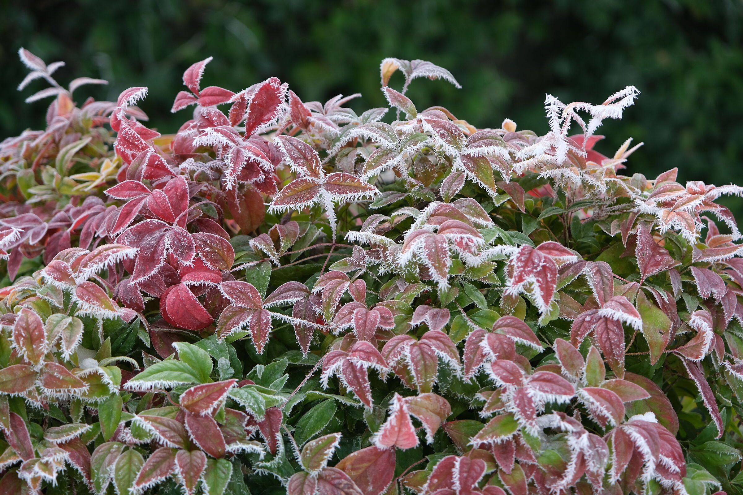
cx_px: 372
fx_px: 2476
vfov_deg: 11.4
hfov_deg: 17.1
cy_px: 248
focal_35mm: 120
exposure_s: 1/125
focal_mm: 80
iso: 160
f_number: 4
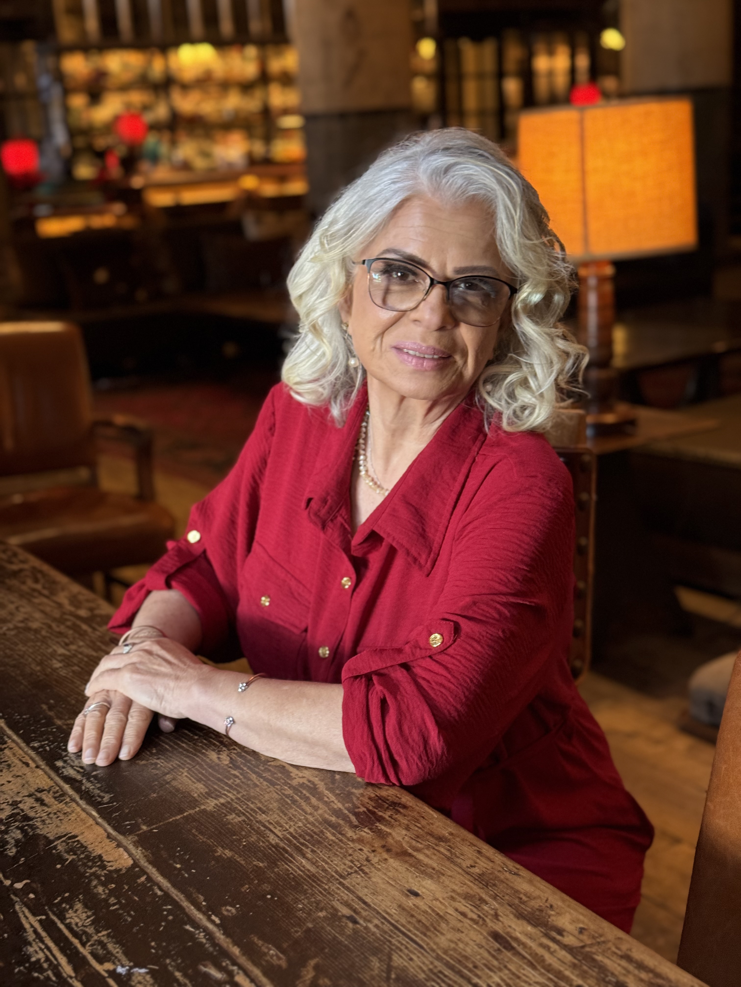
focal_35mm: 48
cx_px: 370
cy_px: 494
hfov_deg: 30.3
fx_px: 1370
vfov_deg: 39.7
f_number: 1.78
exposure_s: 1/40
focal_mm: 6.76
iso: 250
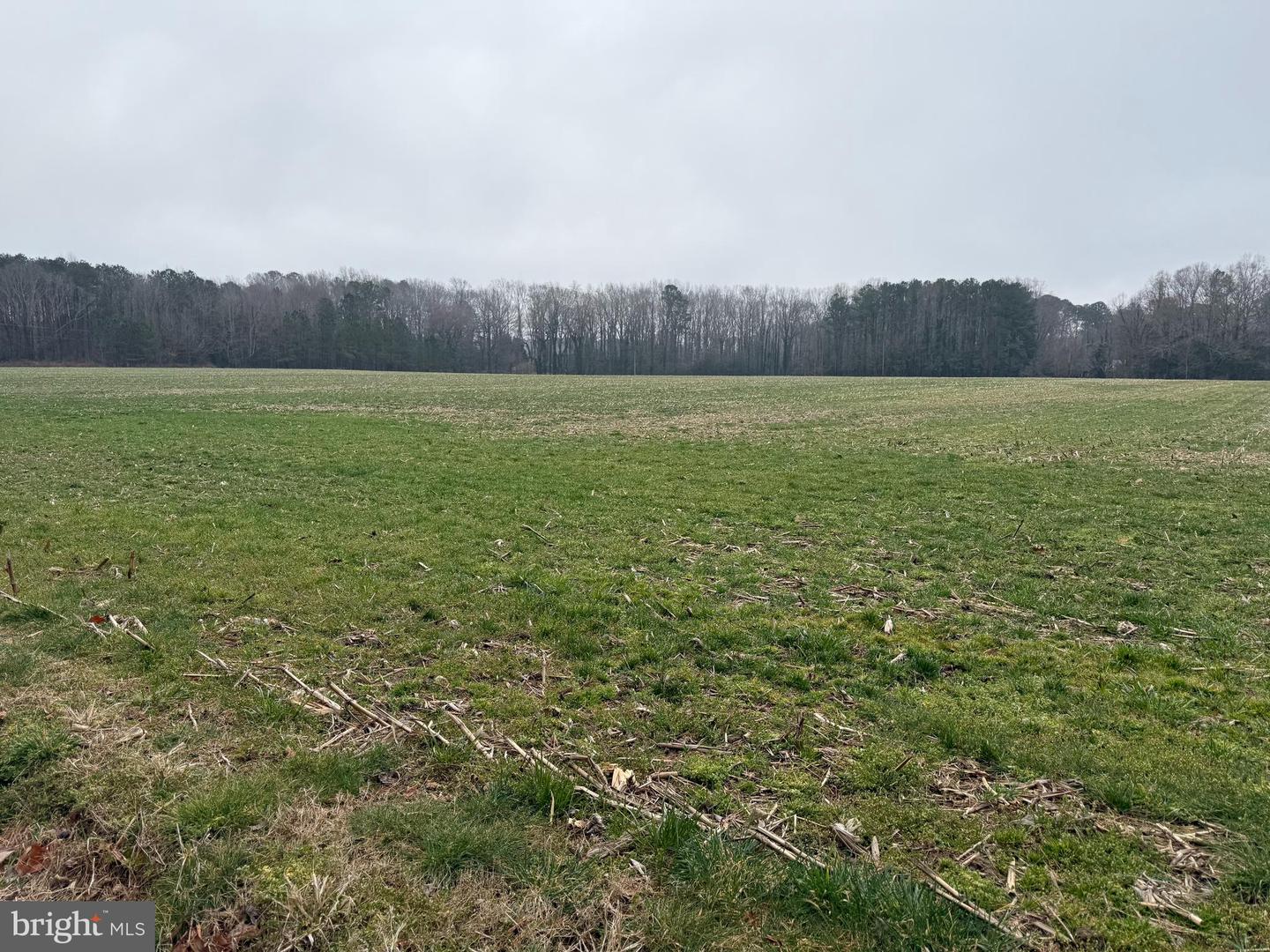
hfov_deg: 71.6
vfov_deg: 56.8
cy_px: 476
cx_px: 635
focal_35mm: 24
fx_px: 881
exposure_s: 1/4405
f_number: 1.78
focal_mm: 6.76
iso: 80
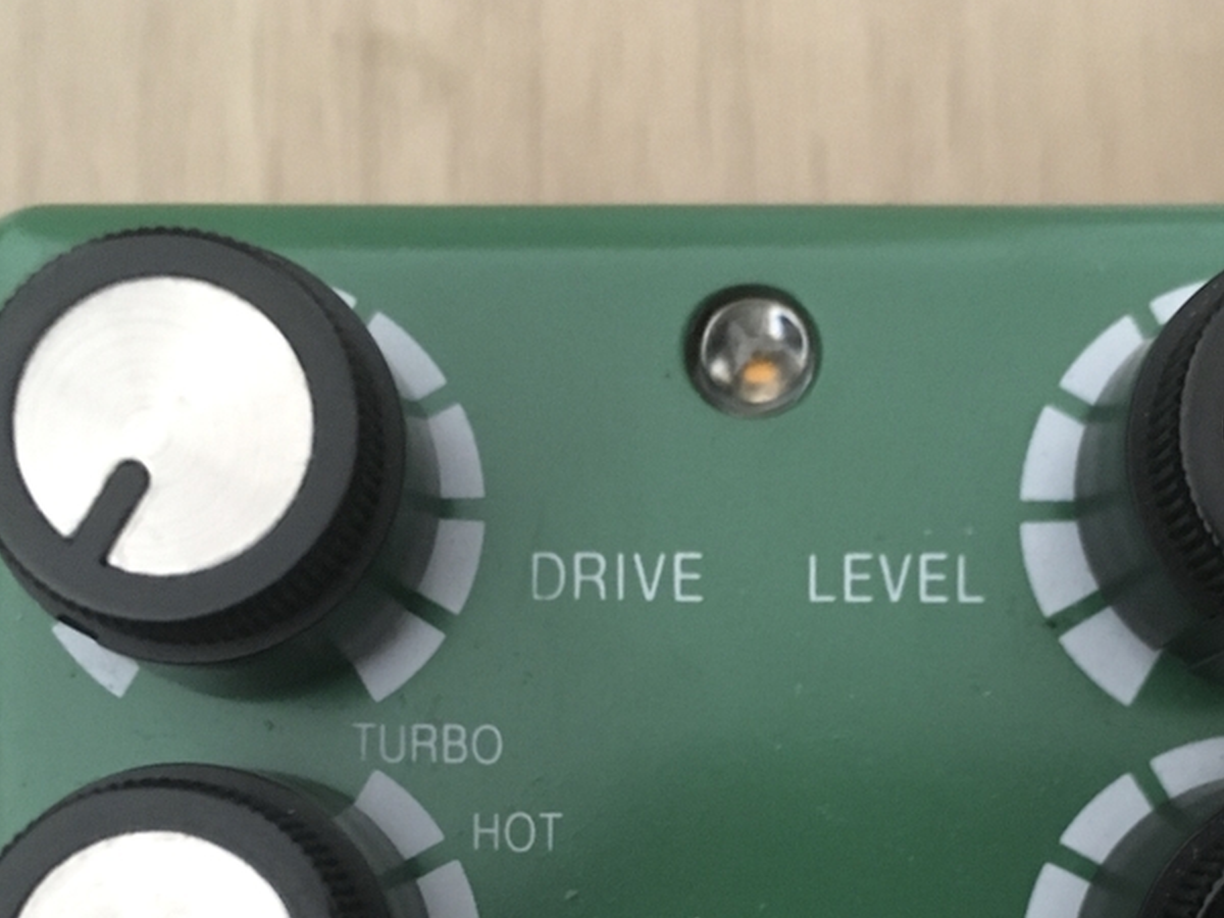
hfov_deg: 33.1
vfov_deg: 24.5
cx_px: 759
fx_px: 2051
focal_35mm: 58
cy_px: 832
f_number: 2.2
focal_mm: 4.15
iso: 400
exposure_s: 1/15
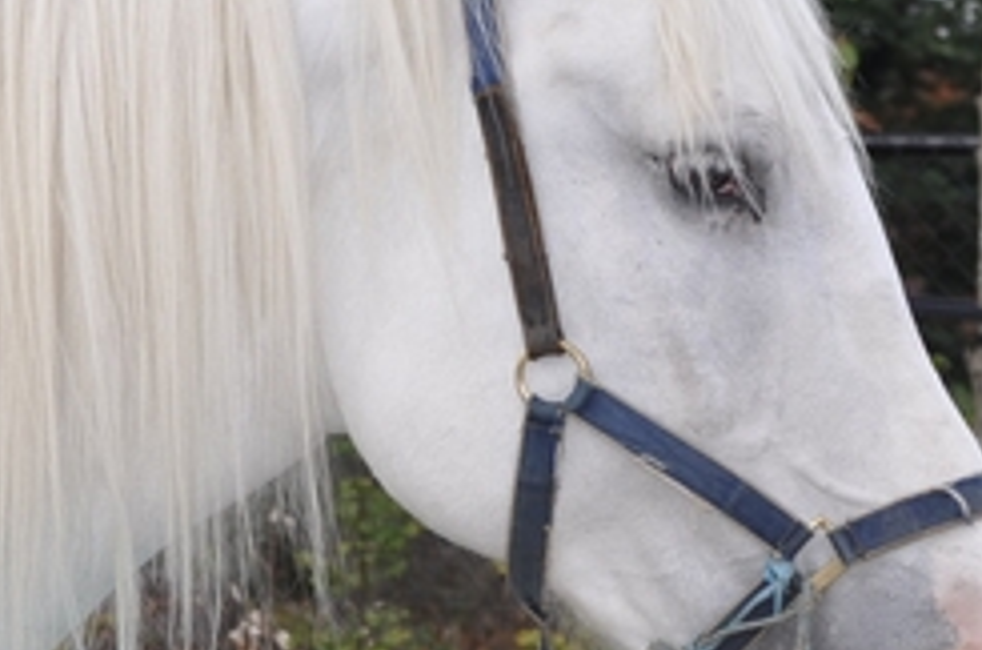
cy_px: 457
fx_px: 5502
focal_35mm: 202
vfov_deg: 6.8
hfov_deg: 10.2
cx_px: 309
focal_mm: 55
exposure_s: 1/200
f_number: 8
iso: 200
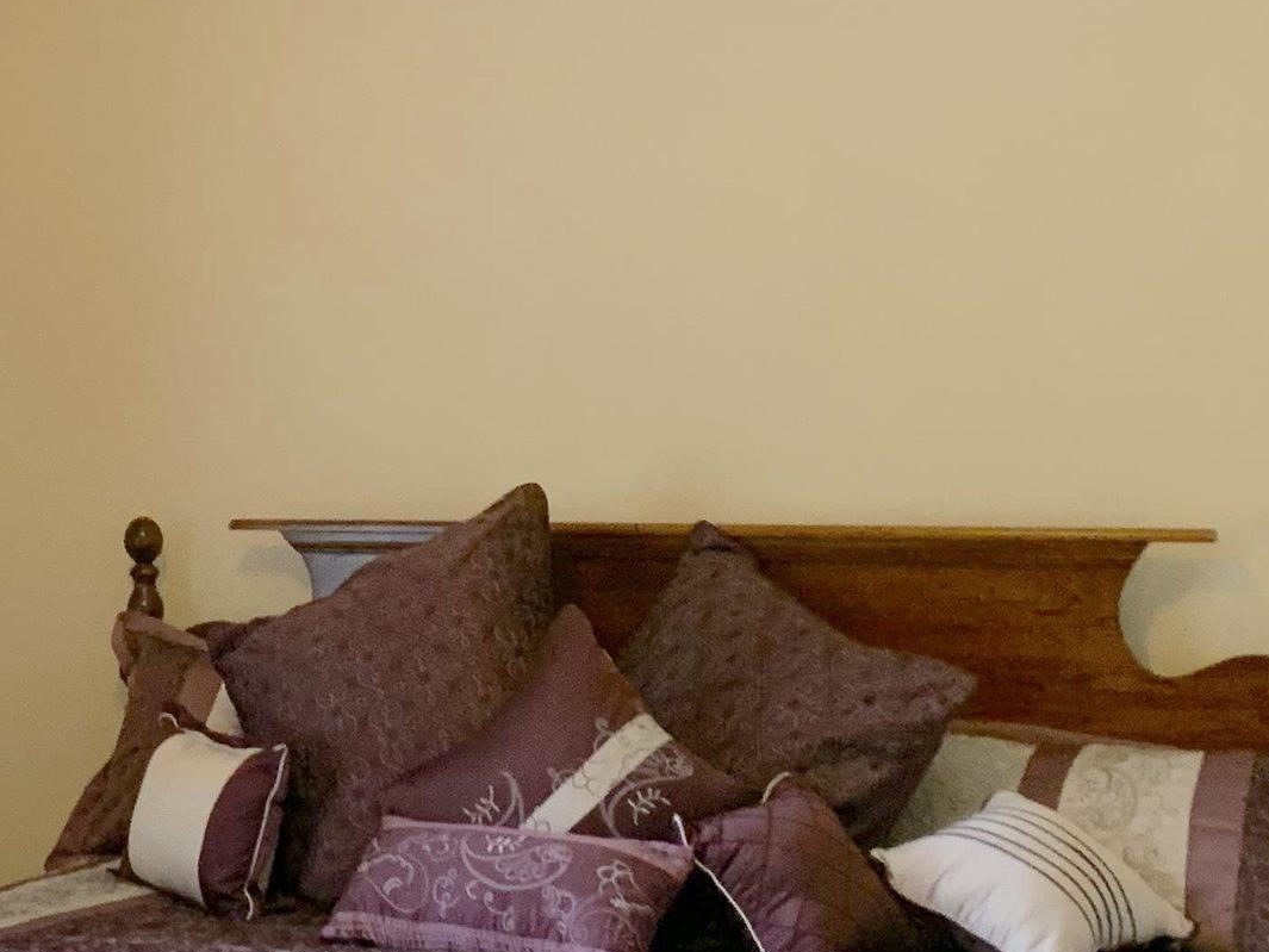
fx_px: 2750
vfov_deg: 19.6
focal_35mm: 75
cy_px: 292
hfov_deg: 25.0
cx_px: 57
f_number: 1.8
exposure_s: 1/60
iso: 200
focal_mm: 4.25
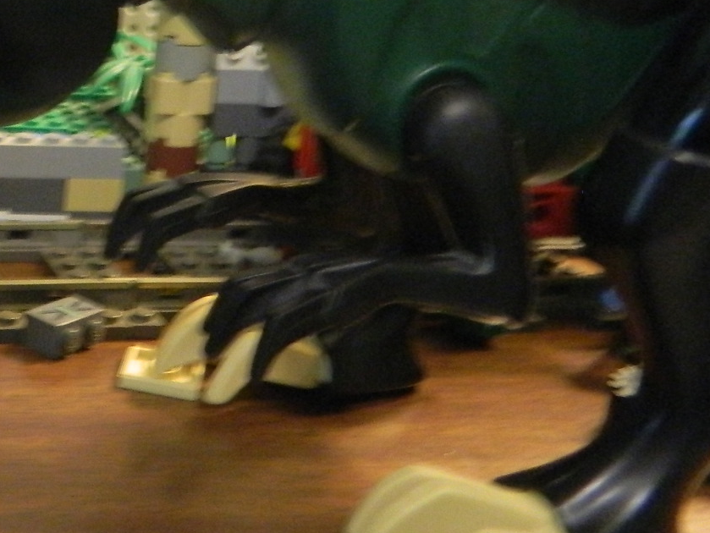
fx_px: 1252
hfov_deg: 28.4
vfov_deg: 23.7
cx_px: -96
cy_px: 116
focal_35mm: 61
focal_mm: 4.5
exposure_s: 1/13
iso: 400
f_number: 3.1
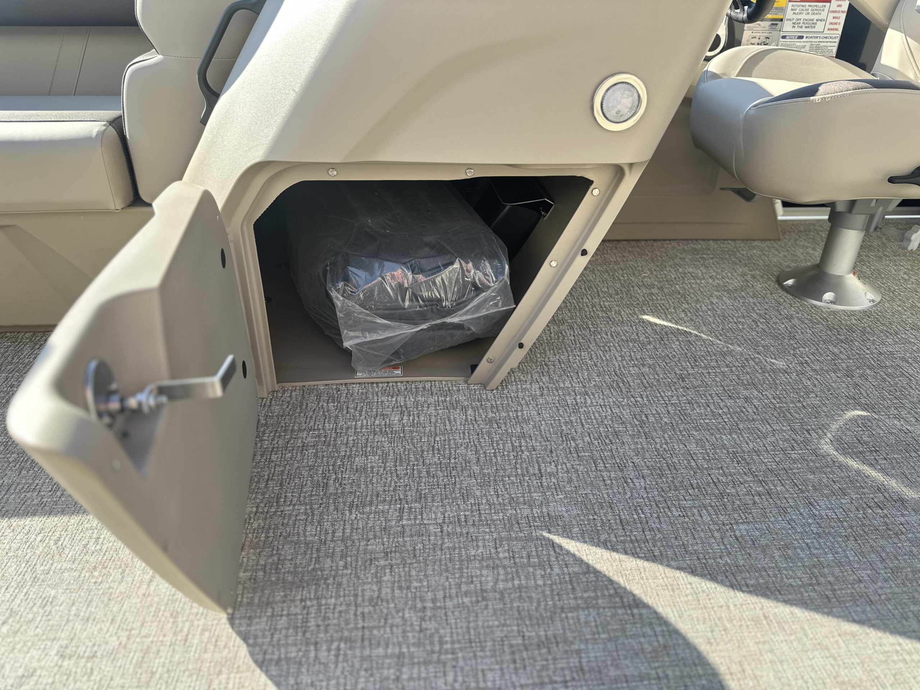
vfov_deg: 56.8
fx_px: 638
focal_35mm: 24
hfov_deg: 71.6
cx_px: 460
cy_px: 345
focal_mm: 6.86
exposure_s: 1/623
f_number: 1.78
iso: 80
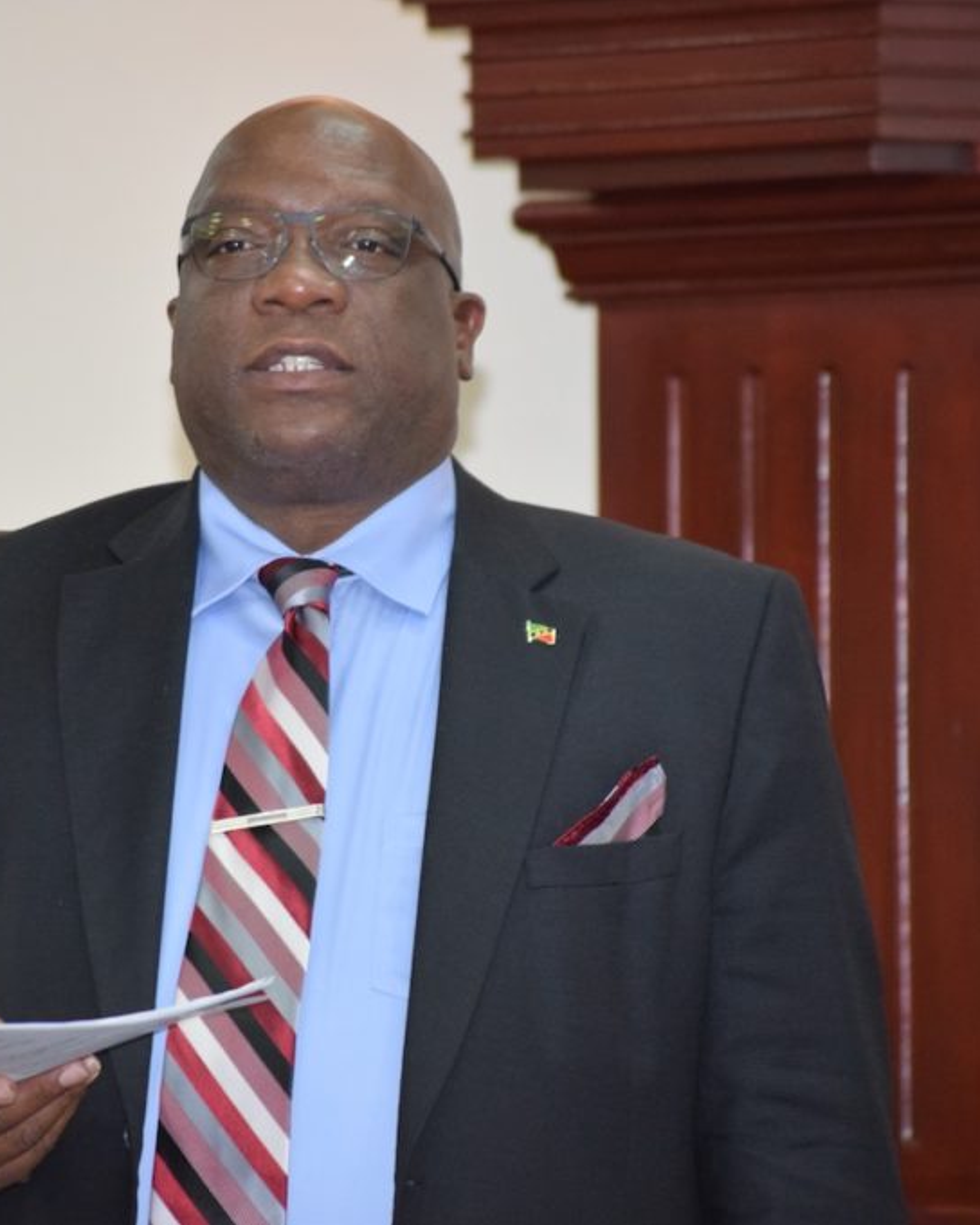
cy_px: 612
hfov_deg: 4.9
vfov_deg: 6.1
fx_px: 11529
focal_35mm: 318
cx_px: 295
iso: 1600
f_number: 5.6
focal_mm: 150
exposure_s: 1/160
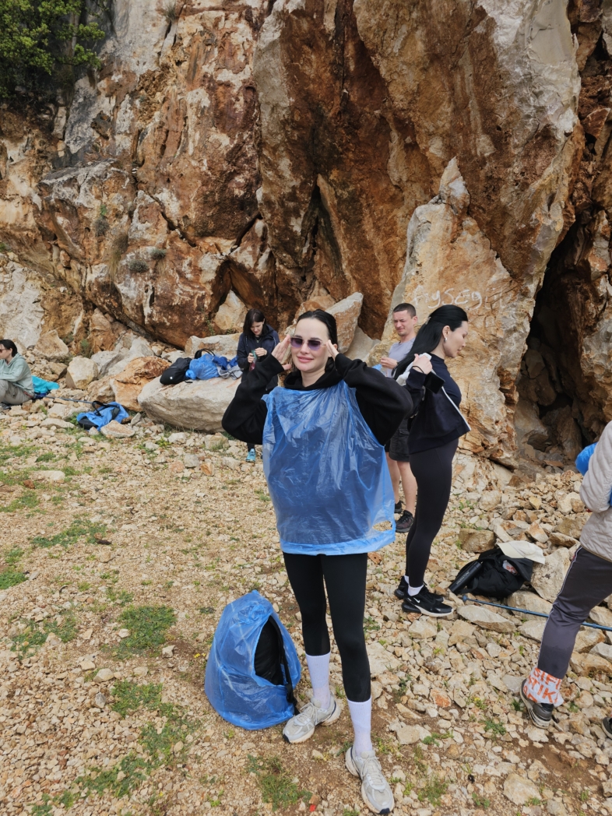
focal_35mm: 23
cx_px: 306
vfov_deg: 73.9
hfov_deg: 58.9
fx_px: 542
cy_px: 408
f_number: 1.7
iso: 10
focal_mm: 6.3
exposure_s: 1/554
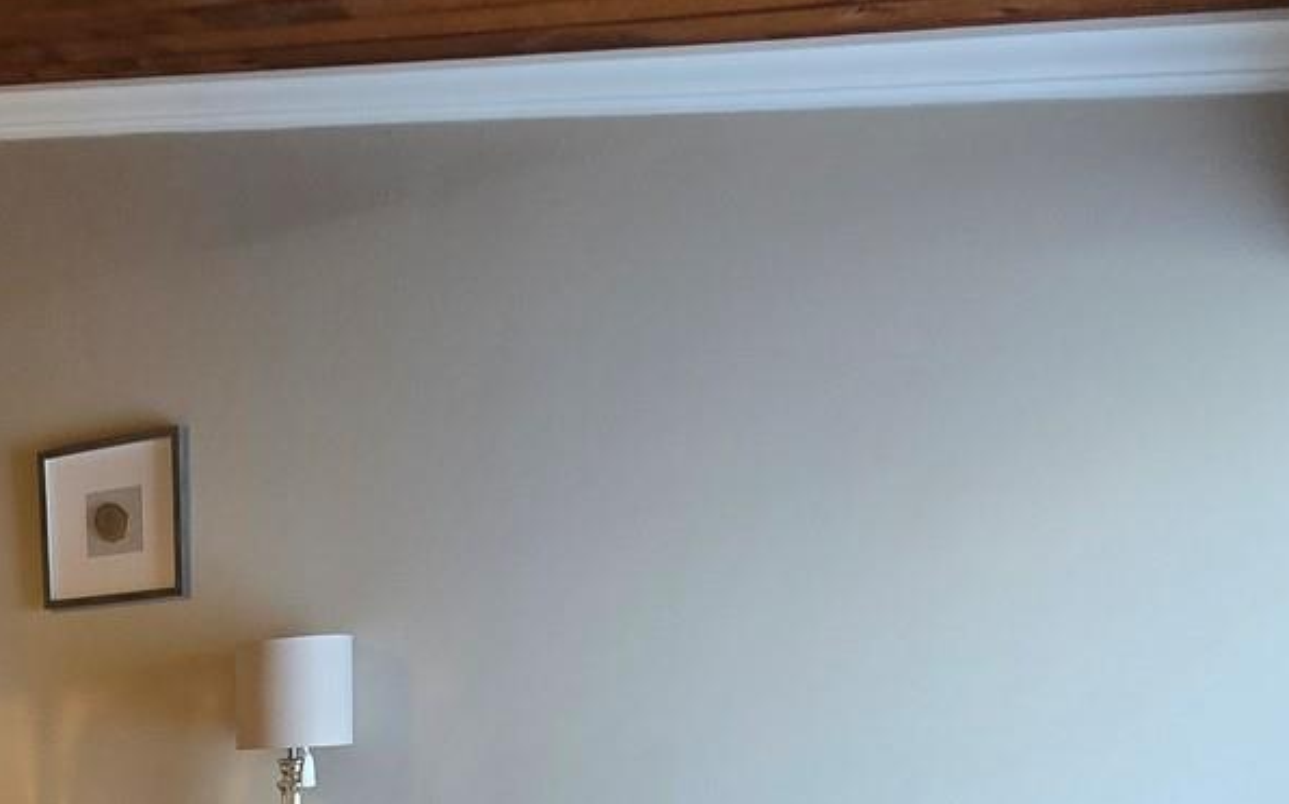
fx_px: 1299
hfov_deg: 40.6
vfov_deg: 29.5
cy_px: 968
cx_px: -180
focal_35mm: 37
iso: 200
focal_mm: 2.2
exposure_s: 1/60
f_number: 2.2
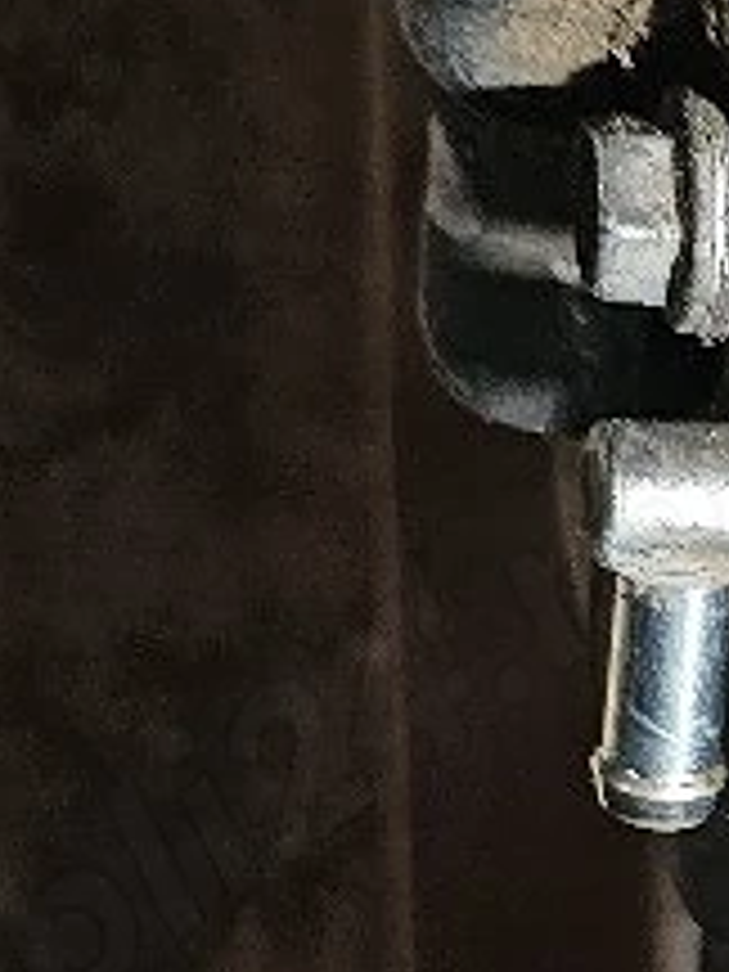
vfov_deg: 13.7
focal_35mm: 142
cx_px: 1701
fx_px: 3987
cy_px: 997
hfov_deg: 9.4
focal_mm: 6.3
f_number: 1.7
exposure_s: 1/101
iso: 250
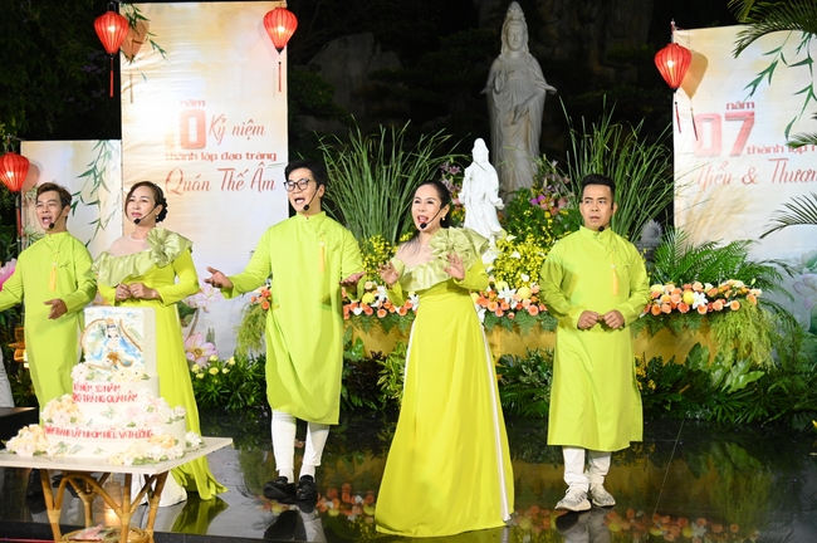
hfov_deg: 41.2
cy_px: 272
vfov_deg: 28.0
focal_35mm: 48
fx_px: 1088
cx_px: 408
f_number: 4
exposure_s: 1/250
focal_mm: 48
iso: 5000
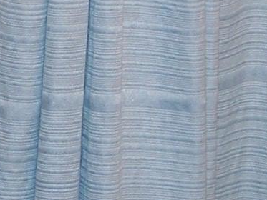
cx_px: -136
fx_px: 1960
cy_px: 84
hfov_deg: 7.7
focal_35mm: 254
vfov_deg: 5.9
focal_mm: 7.8
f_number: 2.8
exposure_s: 1/60
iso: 80
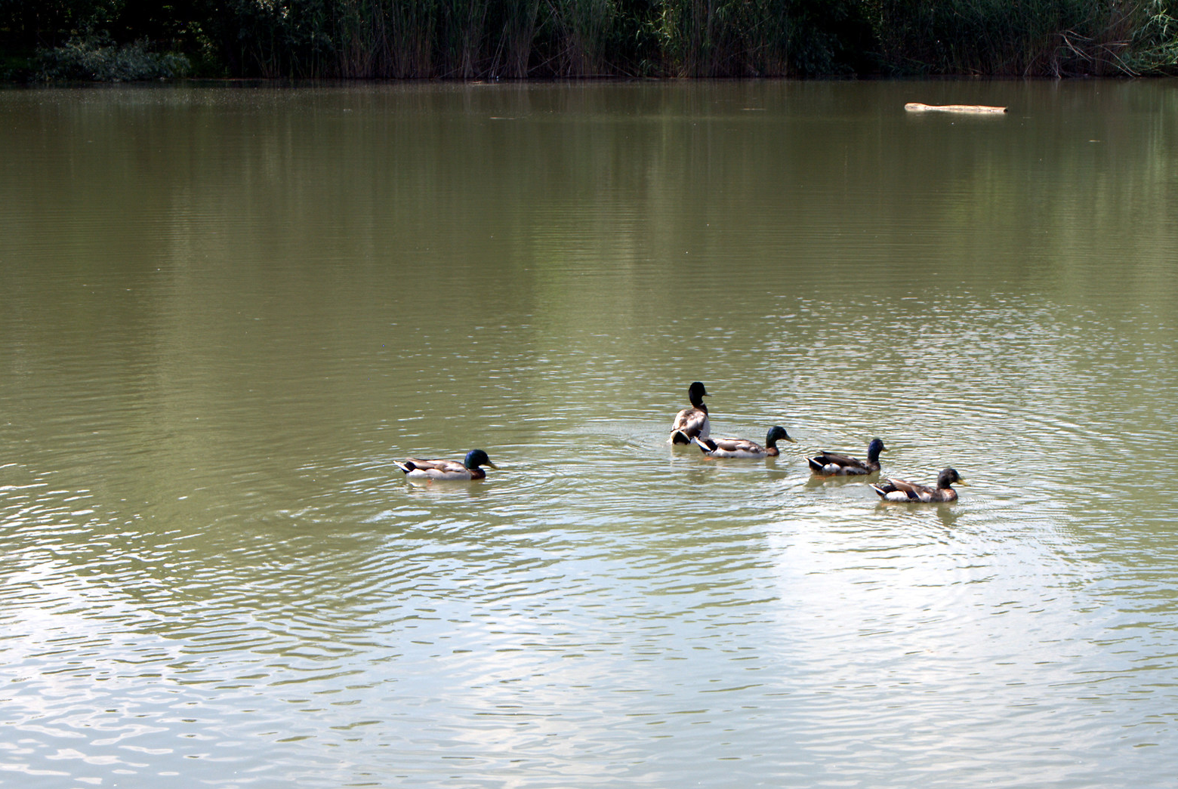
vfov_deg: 16.9
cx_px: 729
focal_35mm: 81
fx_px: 2647
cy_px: 596
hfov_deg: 25.0
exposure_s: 1/200
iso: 100
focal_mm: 35
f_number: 7.1
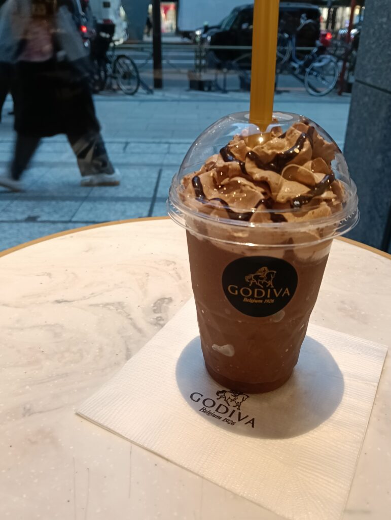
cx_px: 196
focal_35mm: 27
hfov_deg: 51.5
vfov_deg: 65.2
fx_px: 406
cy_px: 260
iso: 250
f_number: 1.8
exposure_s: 1/33.3
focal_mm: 3.98
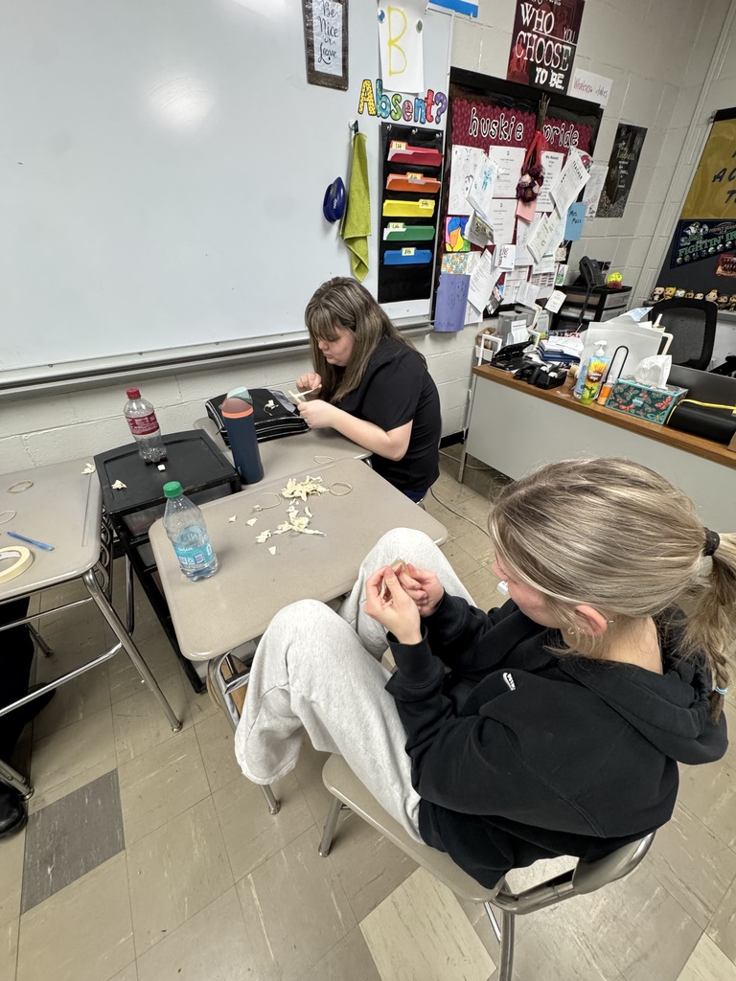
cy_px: 490
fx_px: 397
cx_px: 368
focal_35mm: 14
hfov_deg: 85.7
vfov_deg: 102.1
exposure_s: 1/120
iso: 320
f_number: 2.2
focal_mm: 2.22
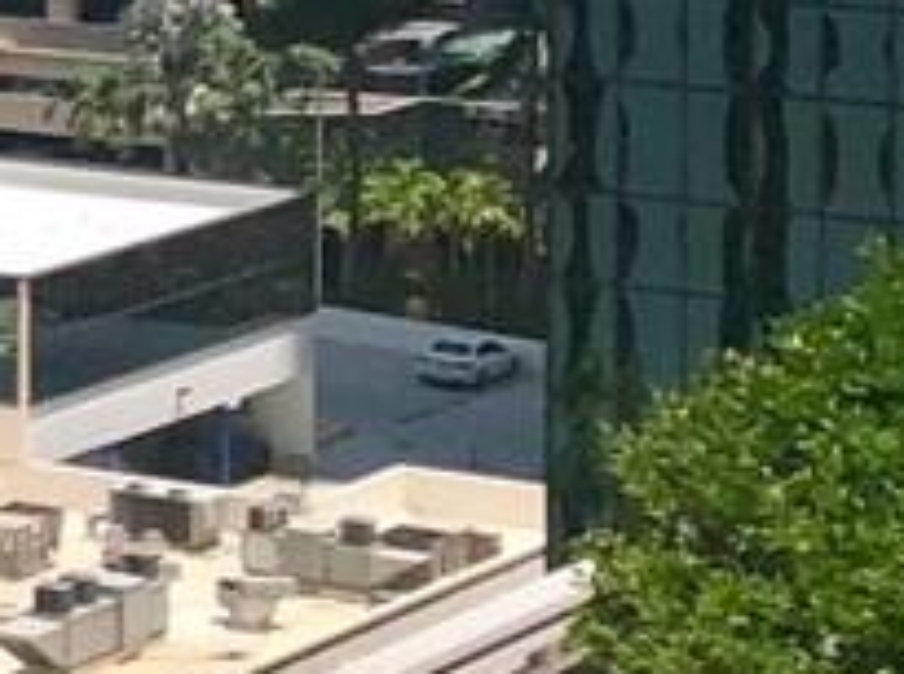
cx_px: -1993
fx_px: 5709
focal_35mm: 219
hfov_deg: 7.7
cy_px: -463
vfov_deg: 6.6
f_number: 1.8
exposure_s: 1/2433
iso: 20
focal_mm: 3.99
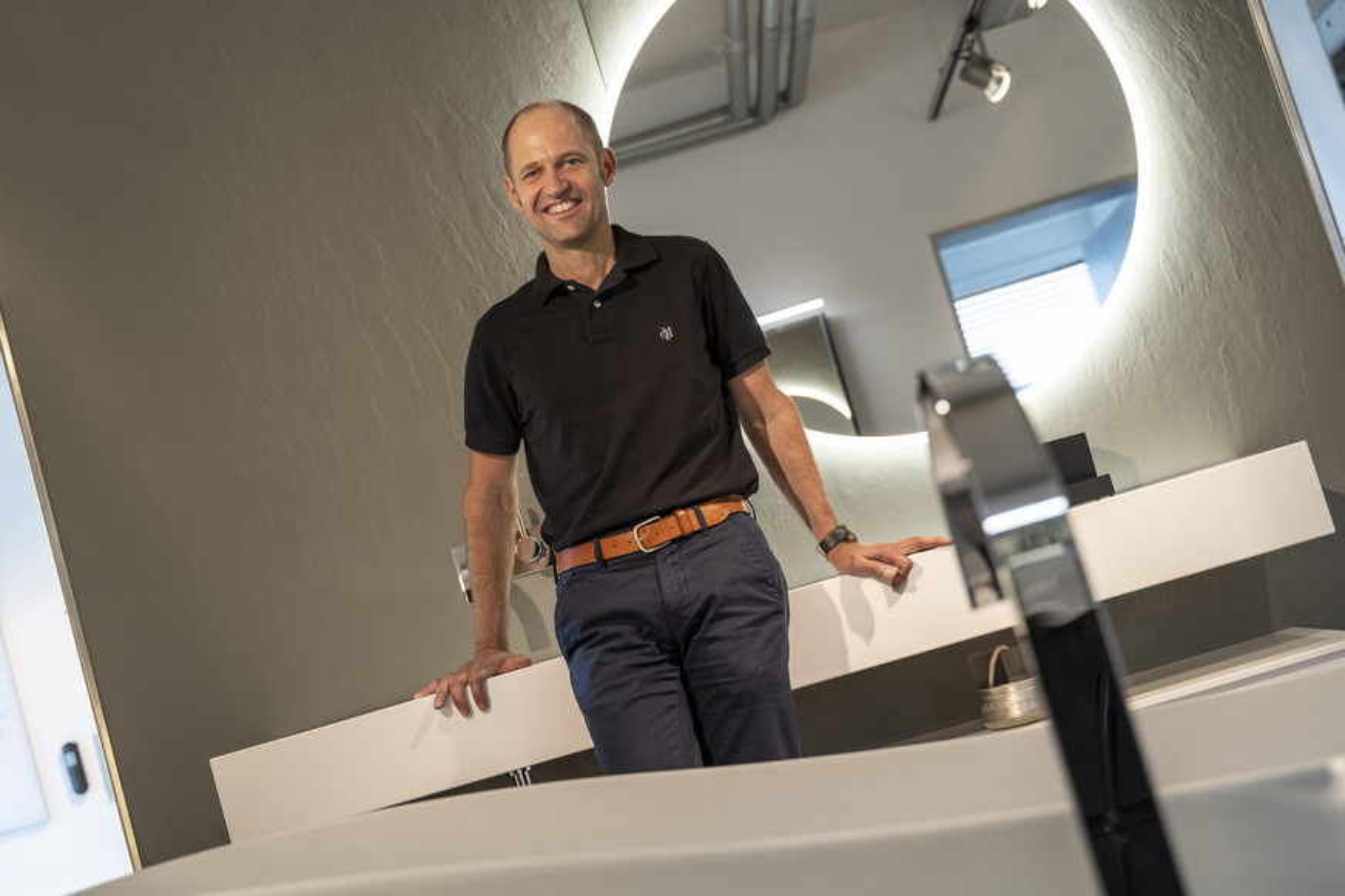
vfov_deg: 27.0
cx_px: 672
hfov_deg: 39.6
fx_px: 1868
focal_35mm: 50
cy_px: 448
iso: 400
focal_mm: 50
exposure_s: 1/80
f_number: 3.5
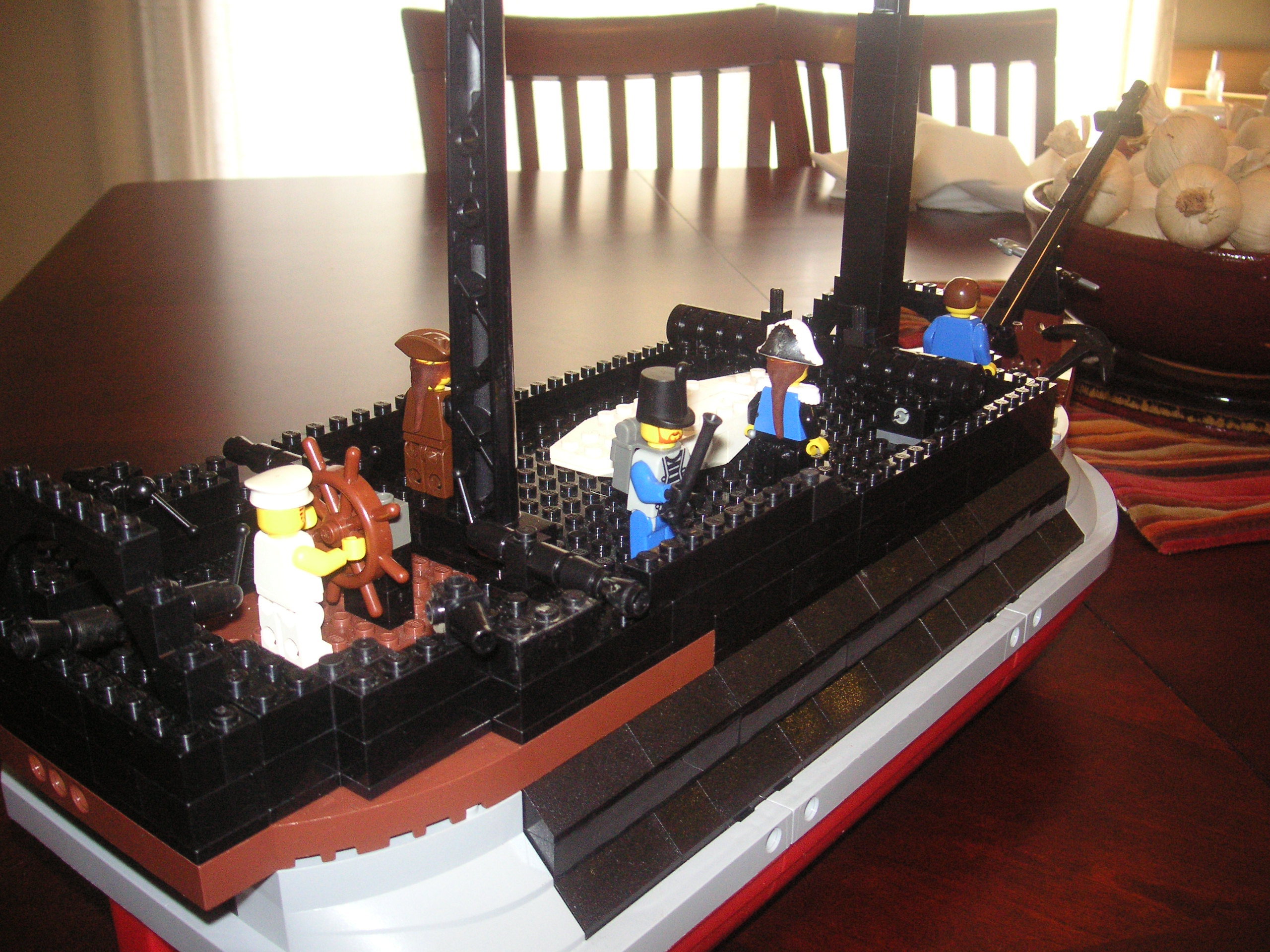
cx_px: 635
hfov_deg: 50.1
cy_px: 476
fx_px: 1357
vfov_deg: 38.7
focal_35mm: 37
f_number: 2.8
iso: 160
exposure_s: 1/45
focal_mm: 6.1
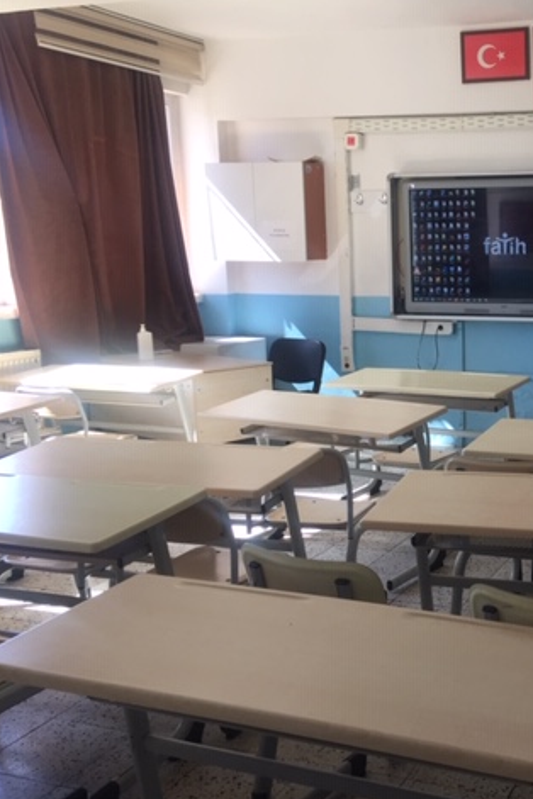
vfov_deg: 47.4
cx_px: 530
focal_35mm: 41
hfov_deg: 30.4
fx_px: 910
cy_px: 397
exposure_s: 1/100
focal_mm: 4.15
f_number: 2.2
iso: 32
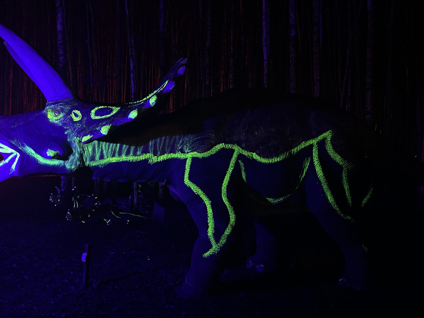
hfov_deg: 61.2
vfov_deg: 48.2
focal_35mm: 29
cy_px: 159
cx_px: 171
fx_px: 355
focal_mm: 6.86
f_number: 1.78
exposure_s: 1/25
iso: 1000
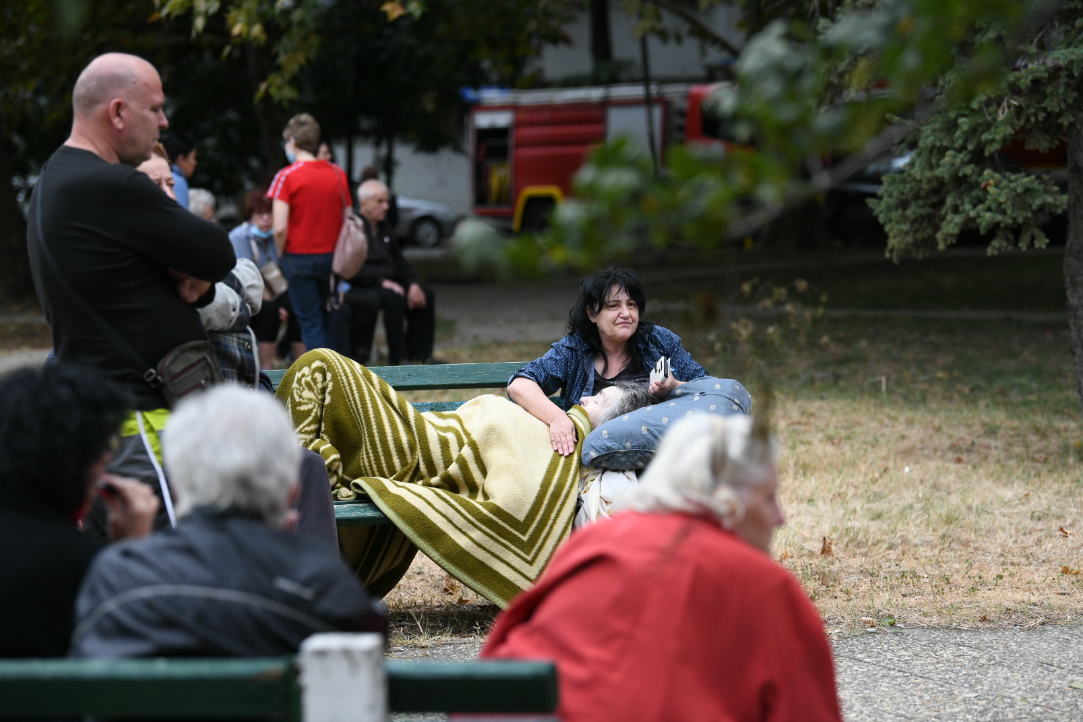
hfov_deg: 16.9
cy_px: 359
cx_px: 540
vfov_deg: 11.3
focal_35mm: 121
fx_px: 3639
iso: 1600
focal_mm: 120
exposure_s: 1/4000
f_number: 3.5
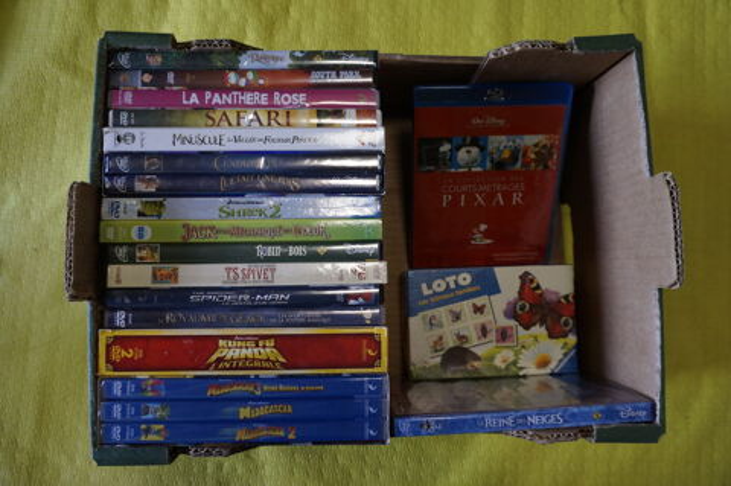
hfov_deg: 73.8
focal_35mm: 24
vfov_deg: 53.0
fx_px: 487
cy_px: 243
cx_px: 366
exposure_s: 1/60
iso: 500
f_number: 4
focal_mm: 16
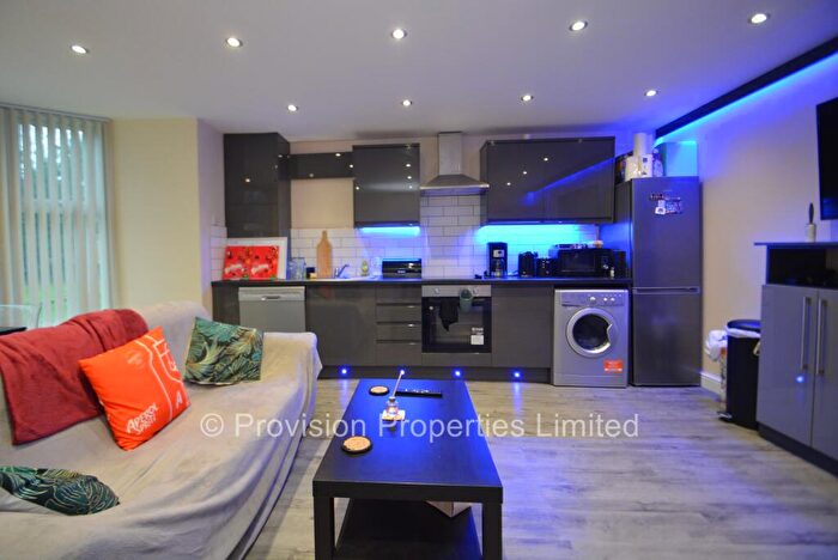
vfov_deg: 77.4
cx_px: 419
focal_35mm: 15
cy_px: 280
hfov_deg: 100.3
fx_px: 349
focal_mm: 10
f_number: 4
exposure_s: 1/60
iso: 800
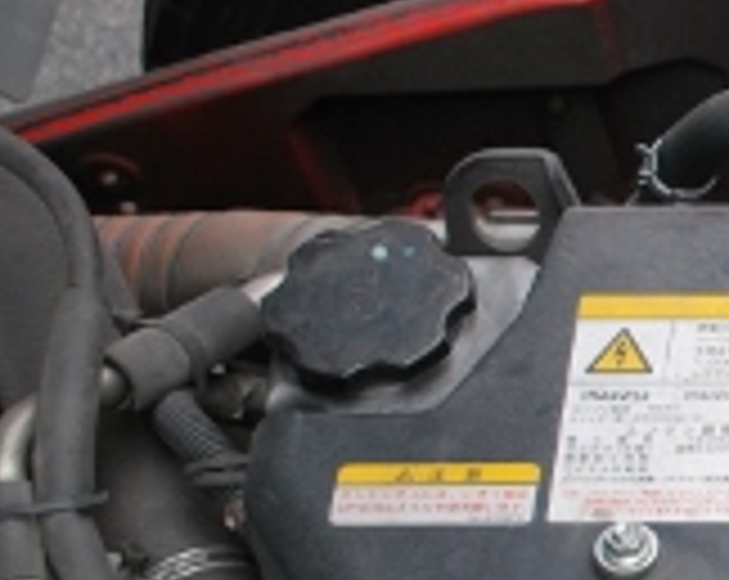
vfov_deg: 11.4
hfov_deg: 13.0
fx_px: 2886
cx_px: 1336
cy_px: 553
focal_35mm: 134
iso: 250
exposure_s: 1/125
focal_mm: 24
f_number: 4.2
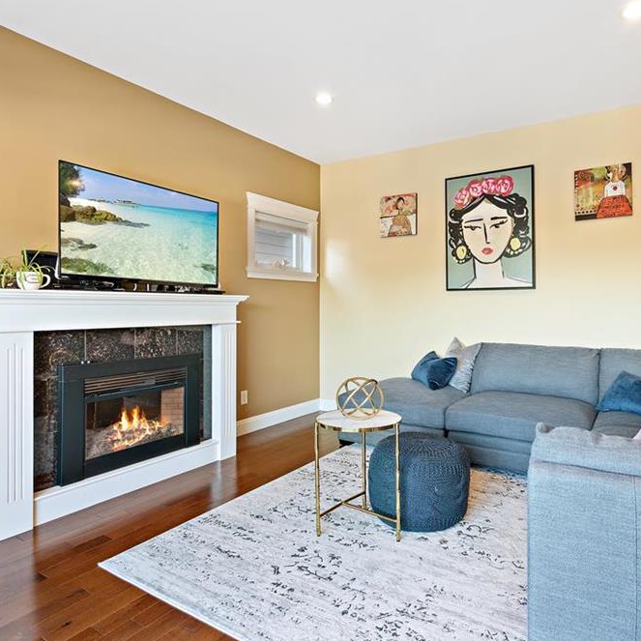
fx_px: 440
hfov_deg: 71.8
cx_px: 365
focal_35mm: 21
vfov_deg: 72.1
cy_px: 317
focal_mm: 16
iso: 160
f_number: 8
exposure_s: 2.5
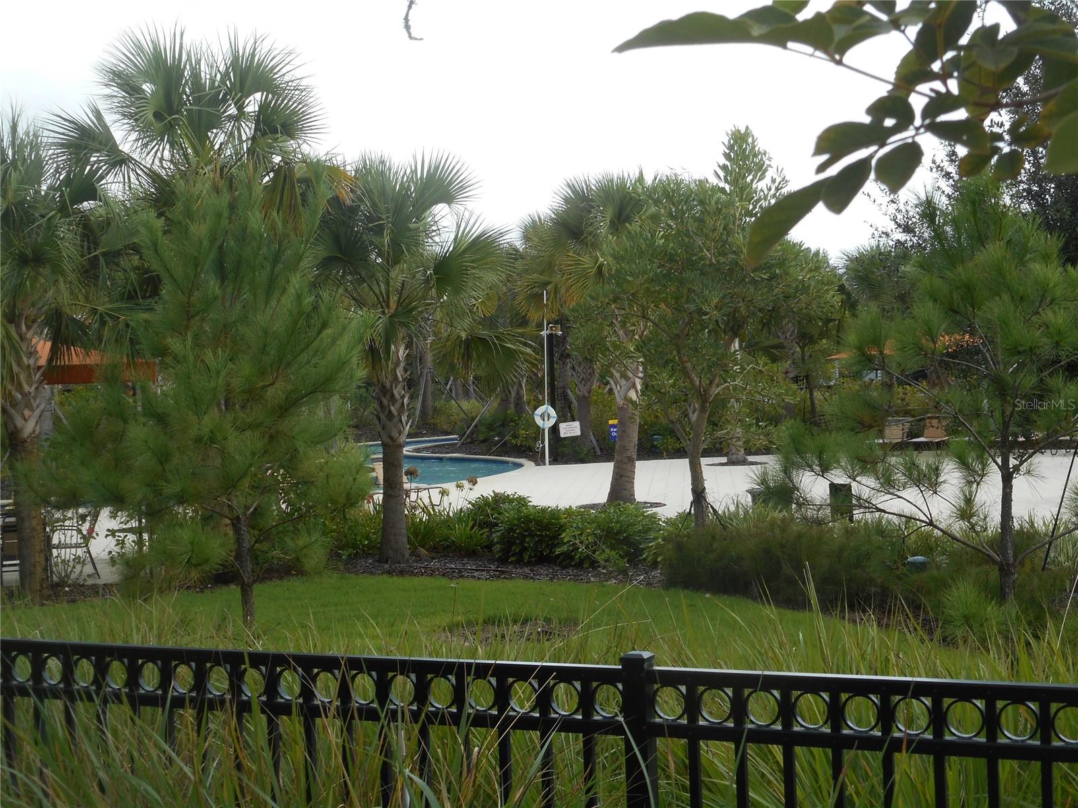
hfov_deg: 32.7
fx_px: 1837
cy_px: 404
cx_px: 539
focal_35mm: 59
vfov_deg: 24.8
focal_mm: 10.5
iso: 80
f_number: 5.1
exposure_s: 1/160
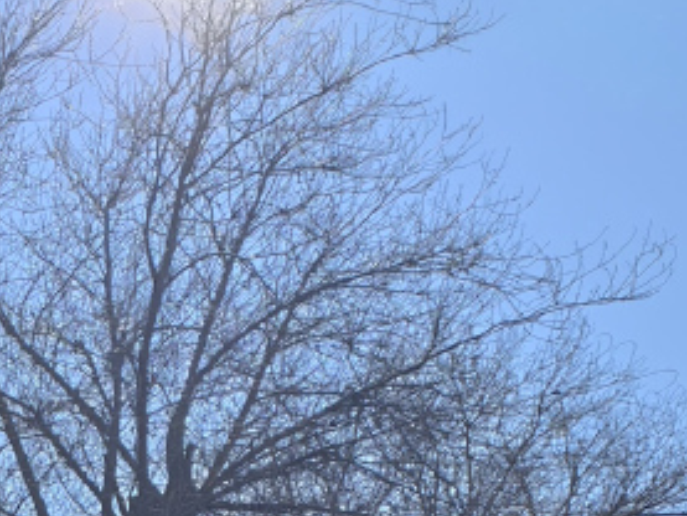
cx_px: -523
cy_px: 924
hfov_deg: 15.7
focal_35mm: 108
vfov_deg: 12.5
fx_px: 2144
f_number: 1.57
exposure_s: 1/3534
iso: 72
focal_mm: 6.54
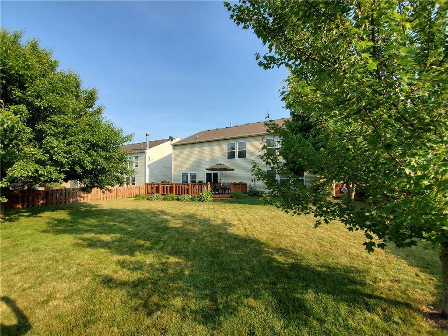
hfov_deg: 106.2
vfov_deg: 89.9
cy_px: 168
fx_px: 168
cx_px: 224
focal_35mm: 13
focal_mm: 1.8
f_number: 2.2
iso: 50
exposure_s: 1/477
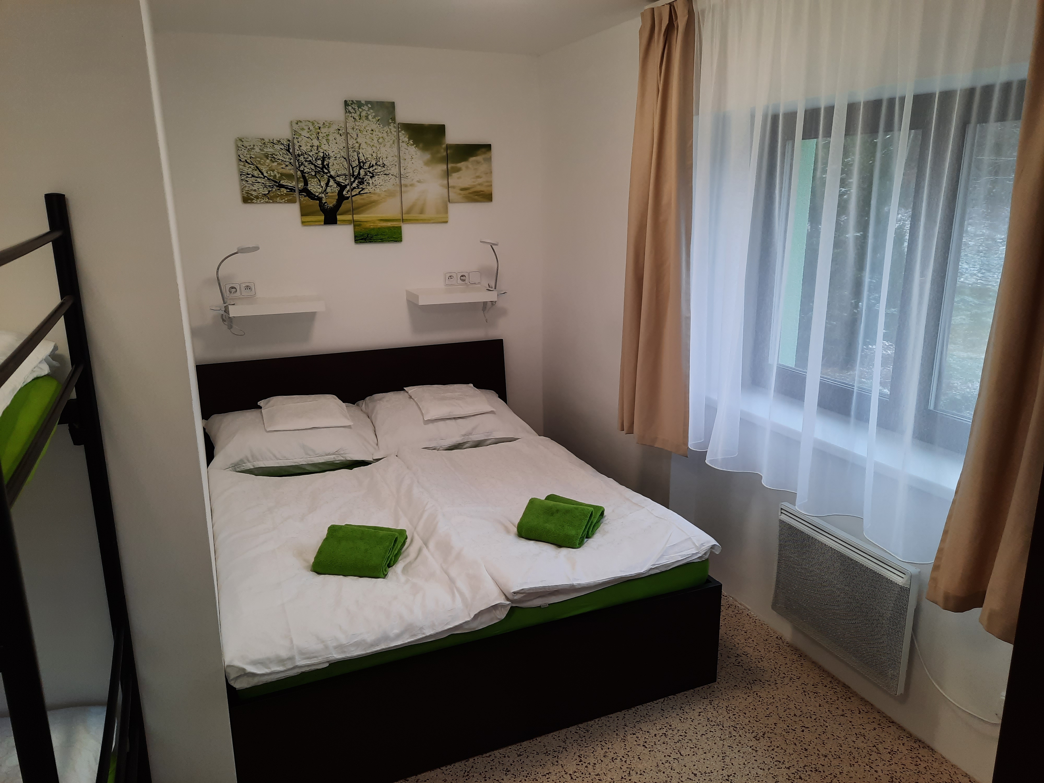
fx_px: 754
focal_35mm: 25
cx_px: 522
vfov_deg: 54.9
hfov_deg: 69.4
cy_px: 392
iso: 64
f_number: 2
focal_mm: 4.6
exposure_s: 1/50
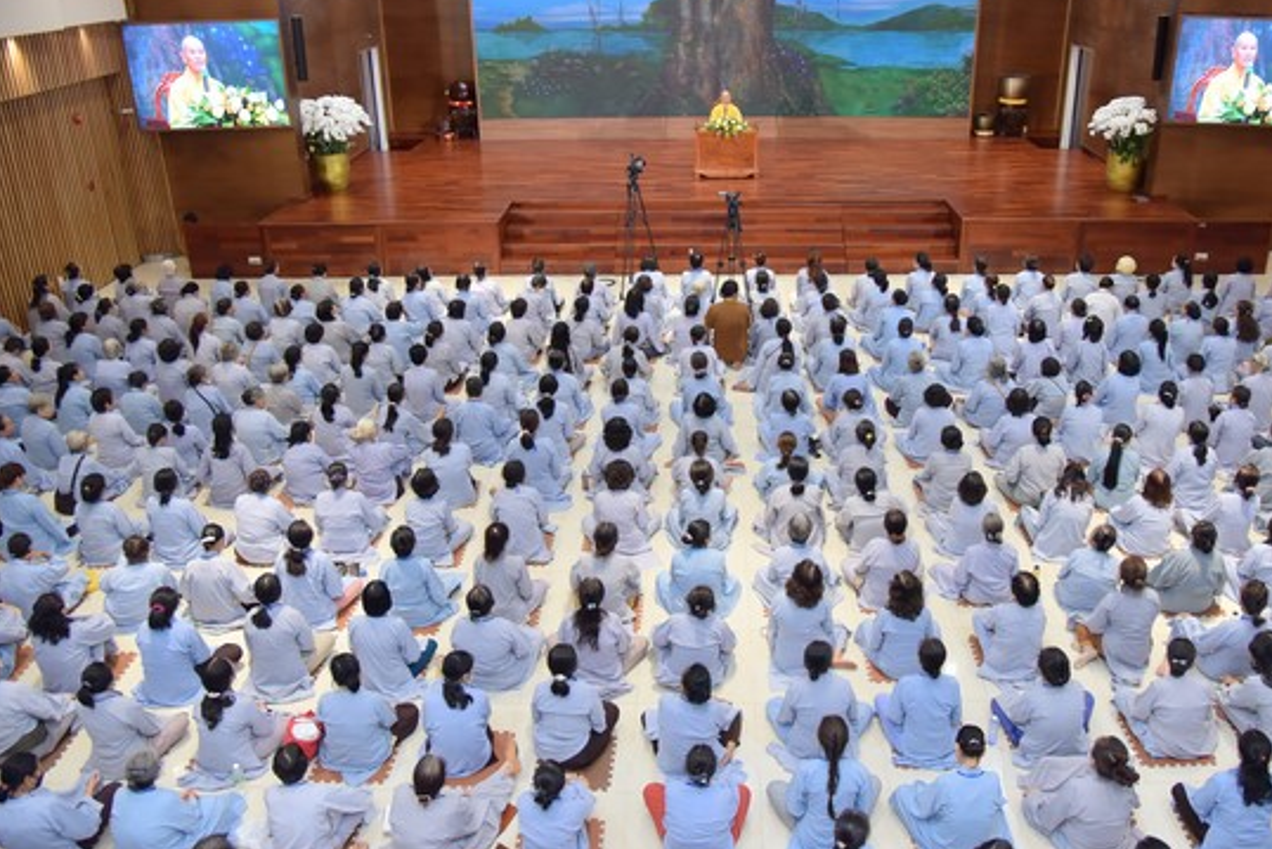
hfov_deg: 63.4
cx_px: 721
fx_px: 1025
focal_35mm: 29
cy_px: 364
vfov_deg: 44.9
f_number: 4.5
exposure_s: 1/125
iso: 1000
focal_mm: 24
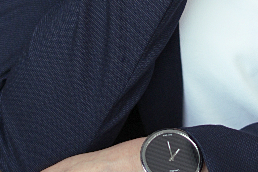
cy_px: -183
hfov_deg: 7.8
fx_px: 1892
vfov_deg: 5.1
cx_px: 235
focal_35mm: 264
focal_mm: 50
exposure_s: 1/125
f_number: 1.8
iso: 125
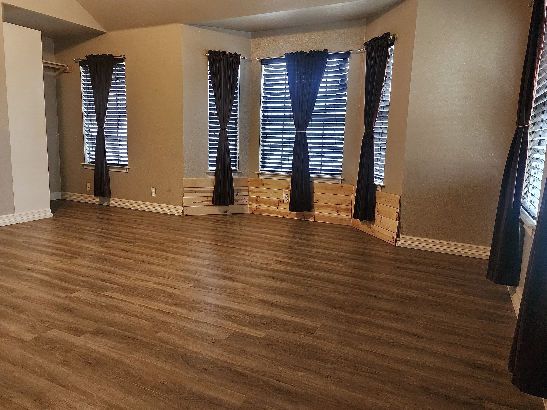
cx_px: 274
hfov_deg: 73.9
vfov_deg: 58.9
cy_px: 205
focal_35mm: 23
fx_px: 363
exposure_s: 1/40
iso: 640
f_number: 1.8
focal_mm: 6.4
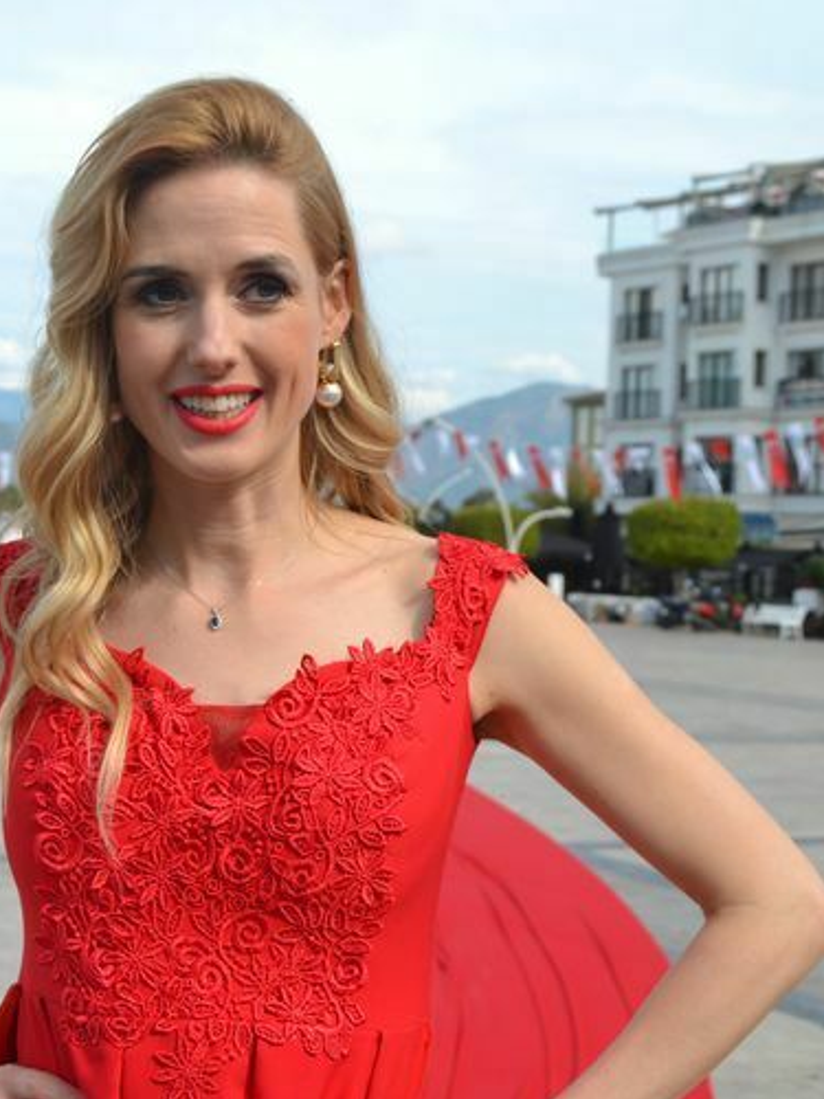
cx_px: 288
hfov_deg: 20.9
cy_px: 551
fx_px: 2222
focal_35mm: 70
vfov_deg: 27.8
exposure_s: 1/250
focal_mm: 32
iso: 100
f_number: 8
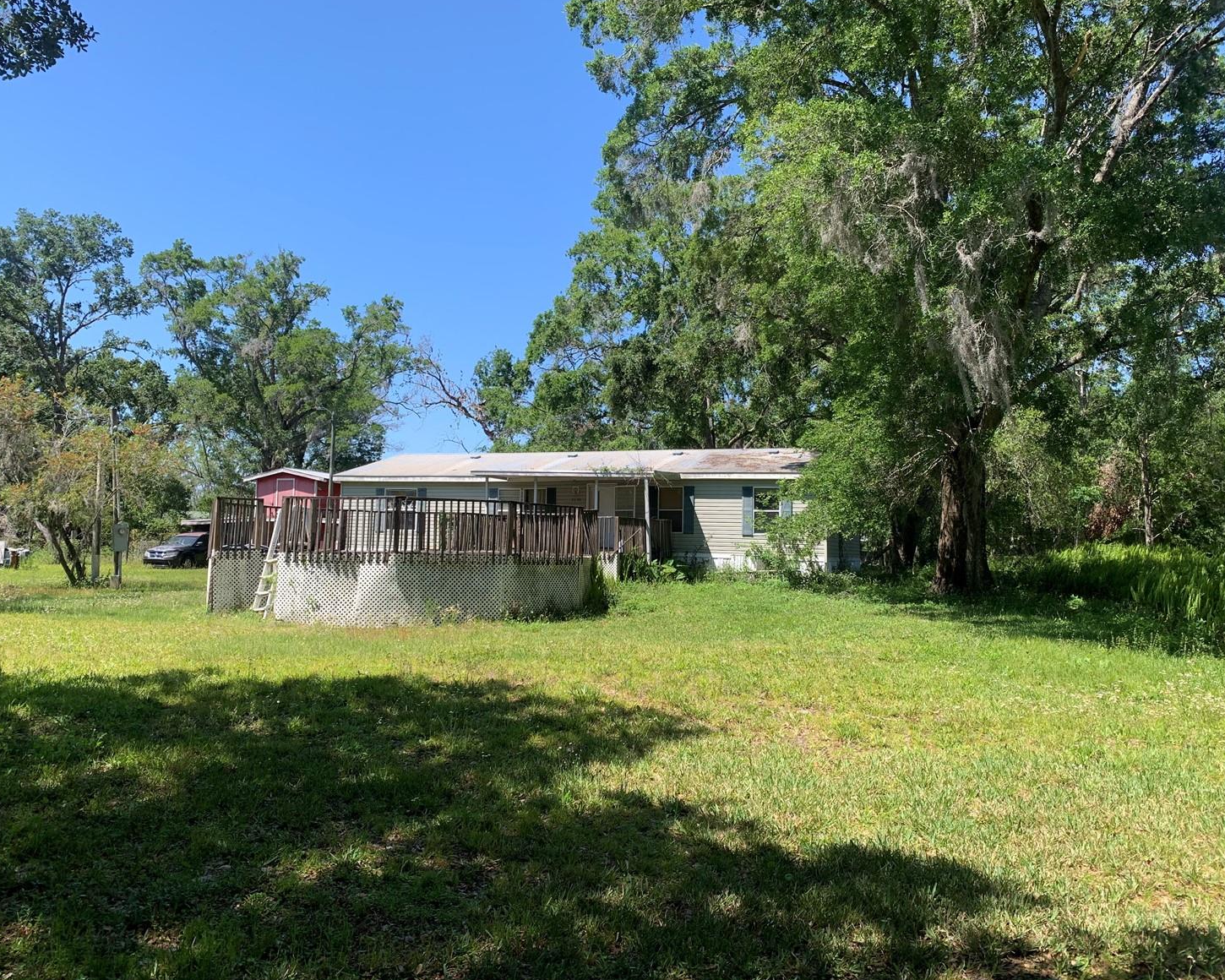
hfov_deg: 62.2
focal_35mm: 28
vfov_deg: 51.5
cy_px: 485
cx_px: 615
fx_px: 1015
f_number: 1.8
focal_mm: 4.25
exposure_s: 1/1163
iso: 25
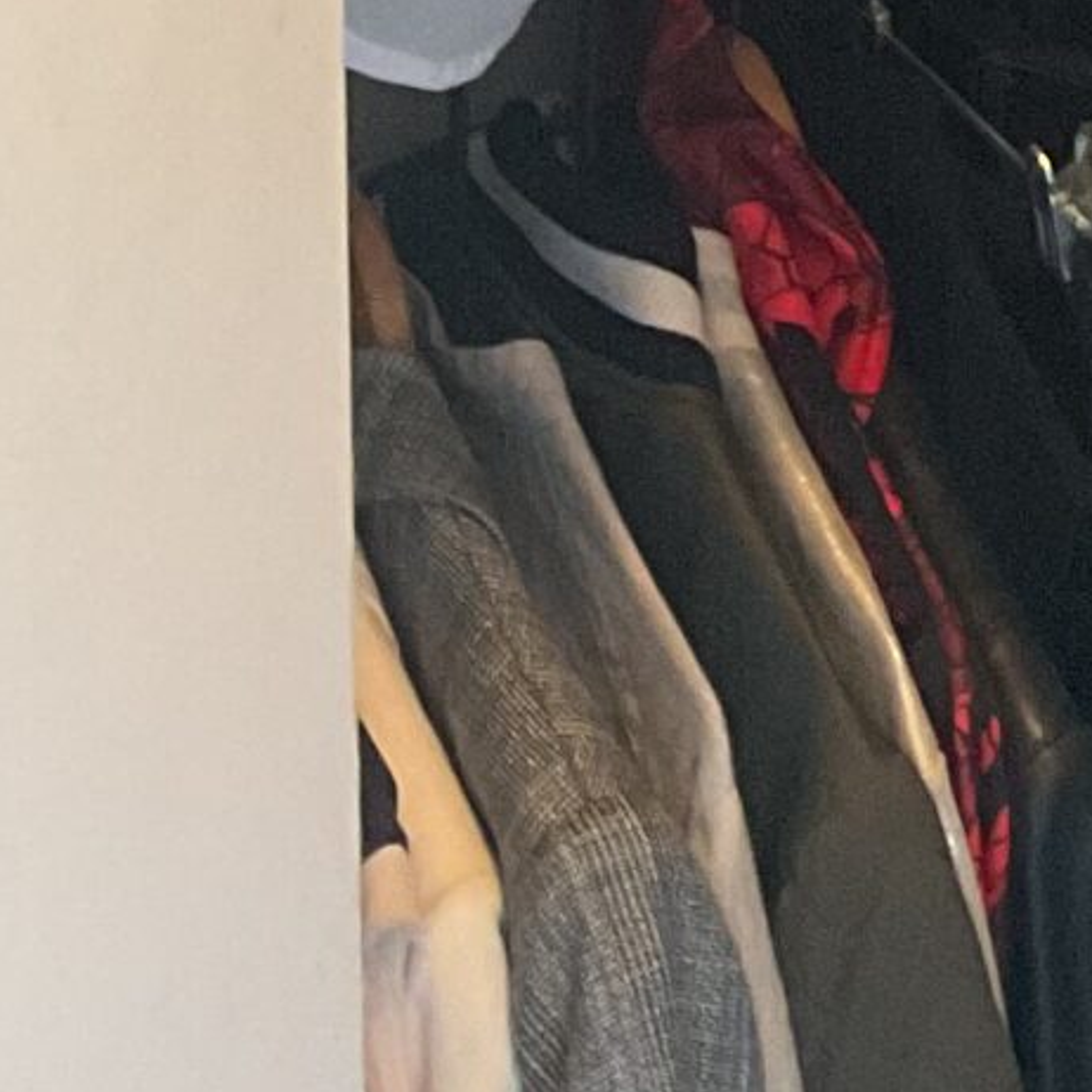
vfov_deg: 10.6
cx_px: 2170
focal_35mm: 142
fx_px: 5068
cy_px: -1494
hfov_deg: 11.2
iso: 160
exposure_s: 1/60
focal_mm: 3
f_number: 1.8
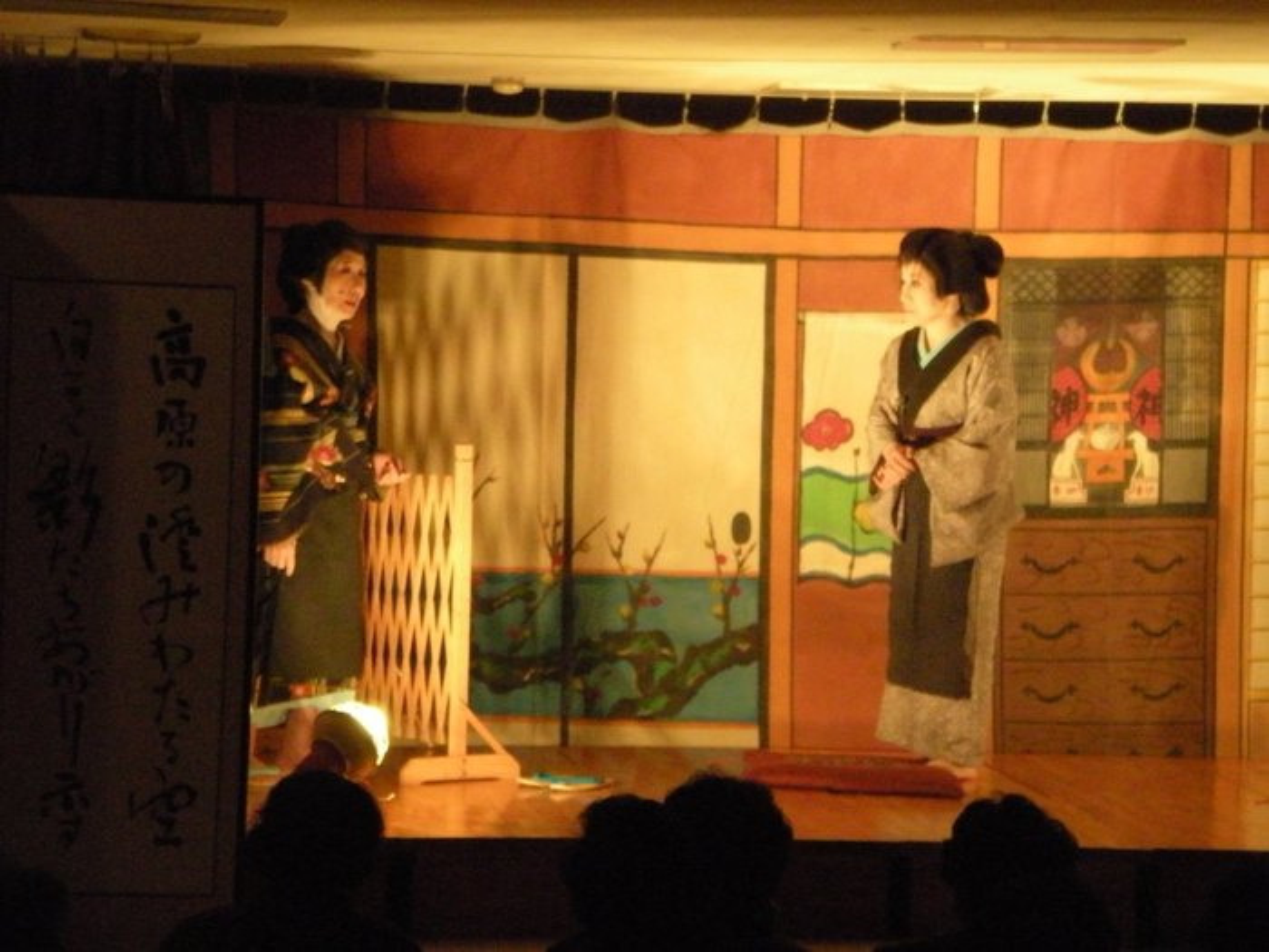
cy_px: 476
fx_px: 4179
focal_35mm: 114
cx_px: 634
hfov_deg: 17.3
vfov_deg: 13.0
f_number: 5.9
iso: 800
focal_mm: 18.9
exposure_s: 1/31
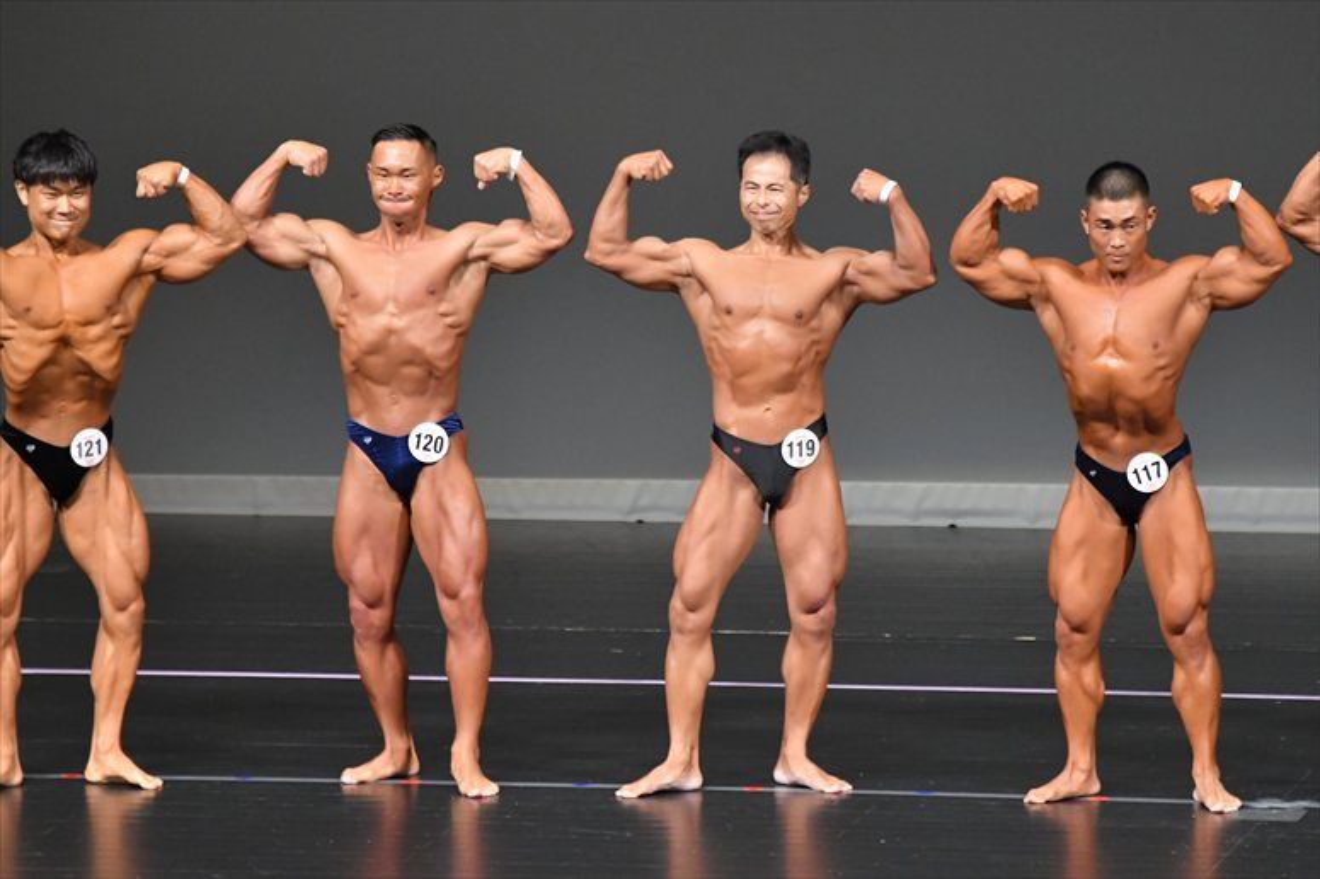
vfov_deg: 4.4
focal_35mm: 315
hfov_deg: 6.5
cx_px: 660
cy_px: 440
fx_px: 11545
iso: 5000
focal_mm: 210
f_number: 5.6
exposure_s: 1/400
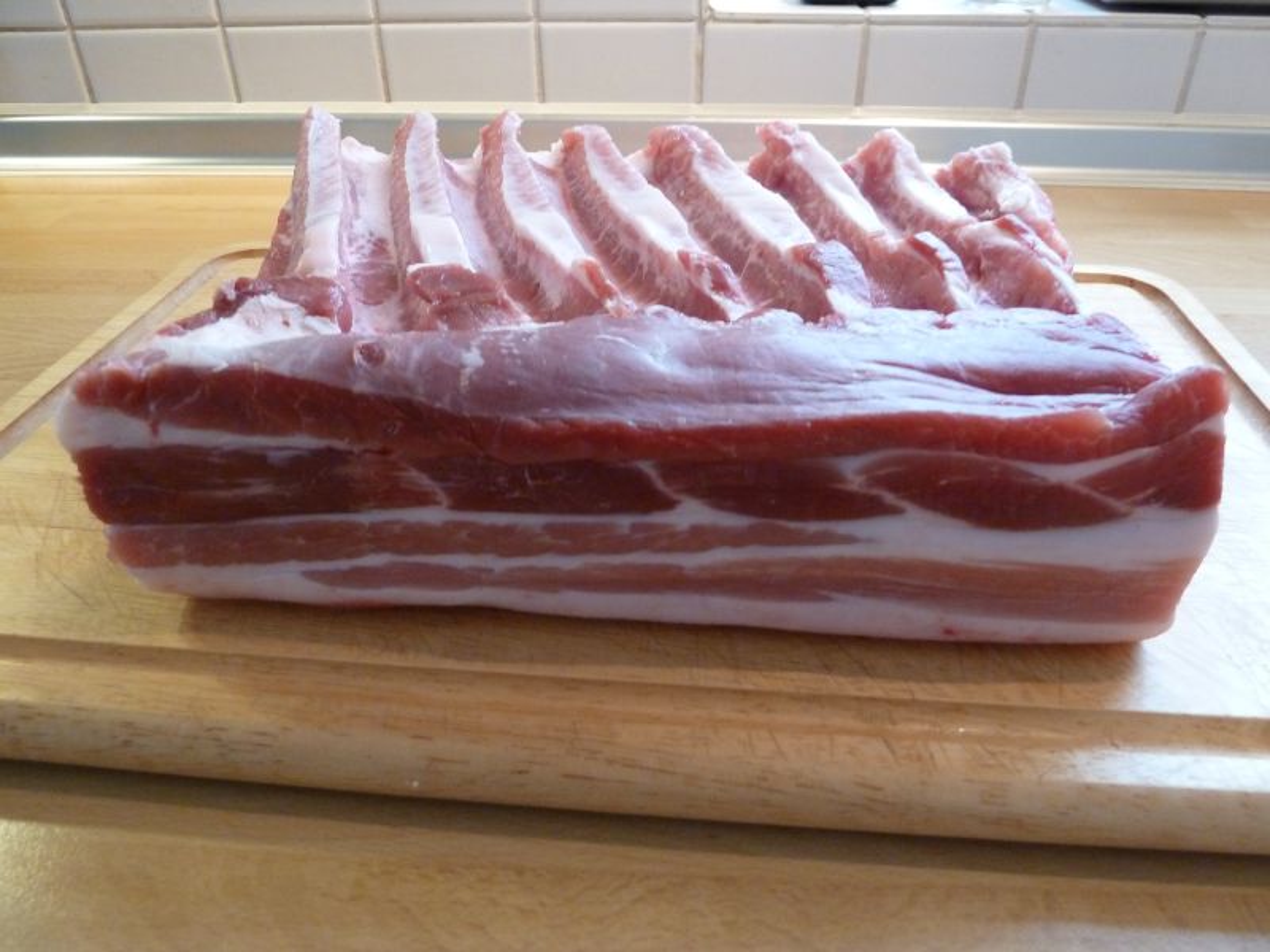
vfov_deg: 54.9
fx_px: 917
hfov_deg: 69.4
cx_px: 635
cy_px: 476
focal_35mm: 25
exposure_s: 1/25
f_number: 3.3
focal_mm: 4.1
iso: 400
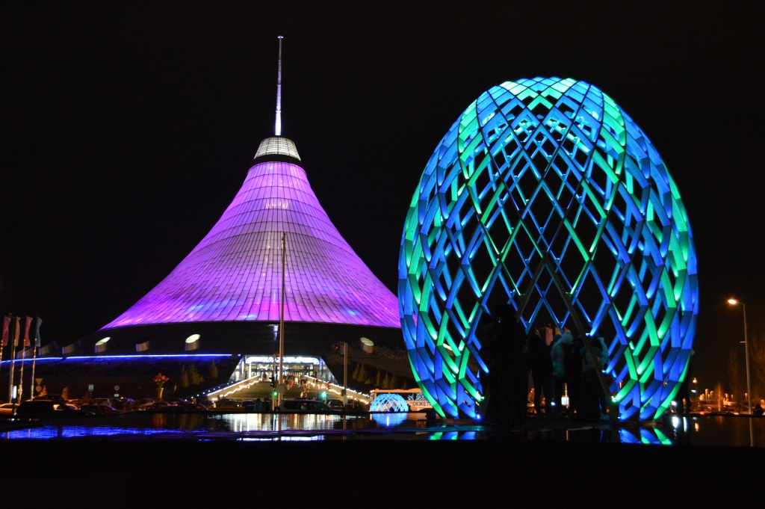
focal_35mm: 39
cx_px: 382
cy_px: 254
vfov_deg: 34.2
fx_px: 828
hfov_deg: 49.6
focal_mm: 26
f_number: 4.2
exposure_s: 1/10
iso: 3200
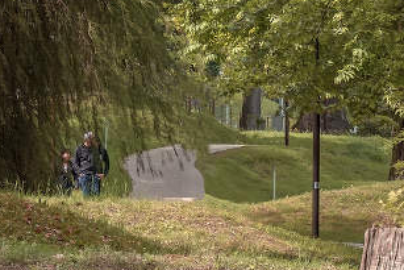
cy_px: 26
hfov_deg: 4.0
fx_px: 5726
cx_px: -126
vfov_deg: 2.7
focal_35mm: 510
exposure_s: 1/40
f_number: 11
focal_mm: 74.4
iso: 320
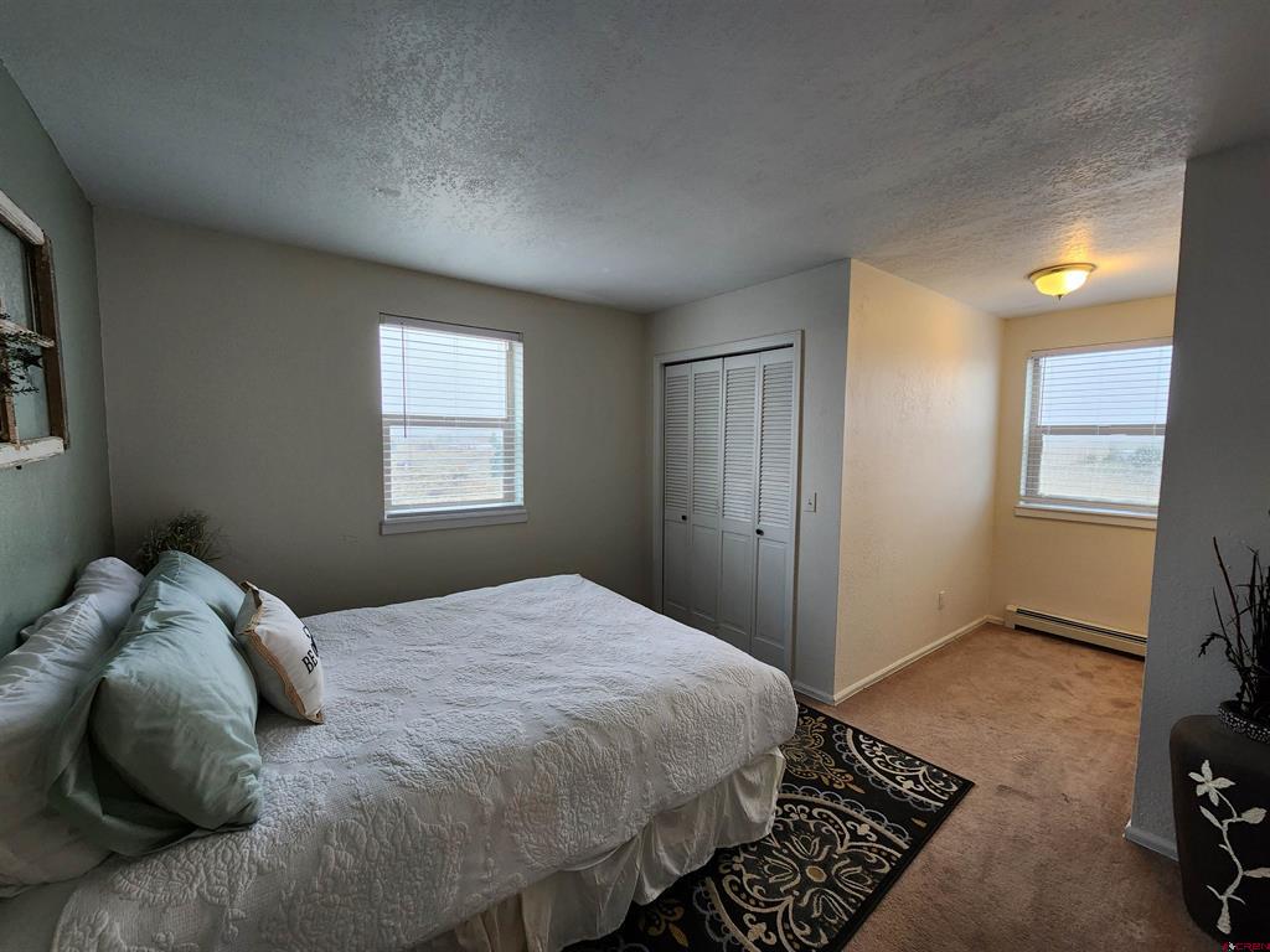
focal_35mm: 13
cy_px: 476
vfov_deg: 89.9
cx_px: 635
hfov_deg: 106.2
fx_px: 477
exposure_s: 1/60
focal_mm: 2.2
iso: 200
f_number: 2.2
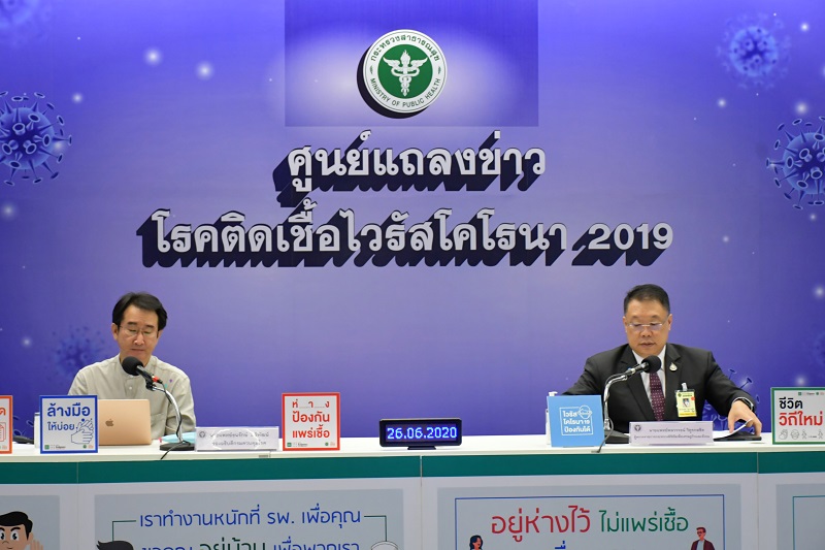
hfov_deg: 24.2
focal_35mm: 84
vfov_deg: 16.3
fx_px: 1924
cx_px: 412
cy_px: 275
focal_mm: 56
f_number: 5.6
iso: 3200
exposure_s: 1/125
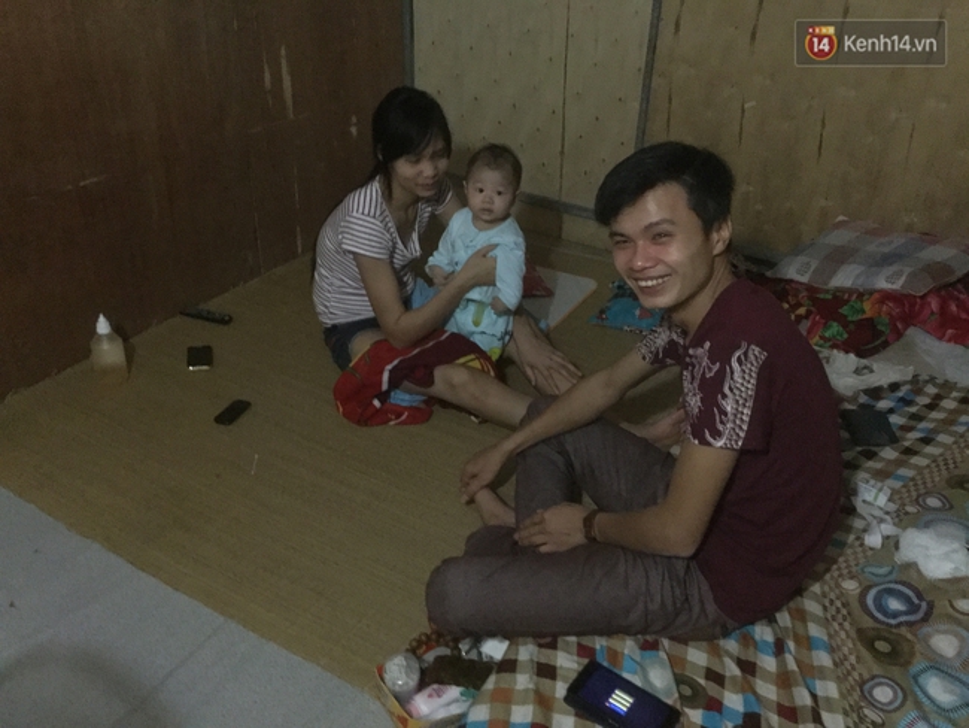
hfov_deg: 58.3
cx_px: 484
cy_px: 364
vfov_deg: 45.5
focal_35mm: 31
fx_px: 868
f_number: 2.4
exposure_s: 1/17
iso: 800
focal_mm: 3.3
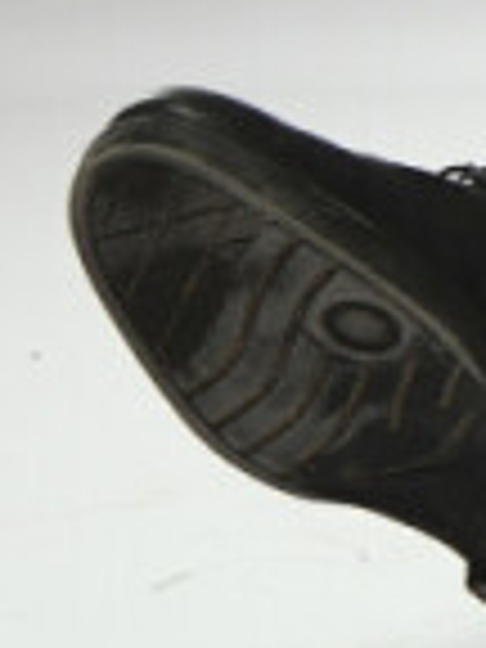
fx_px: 5691
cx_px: 1611
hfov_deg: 4.6
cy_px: -1058
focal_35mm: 304
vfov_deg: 6.2
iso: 400
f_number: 5.6
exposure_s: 1/125
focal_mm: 38
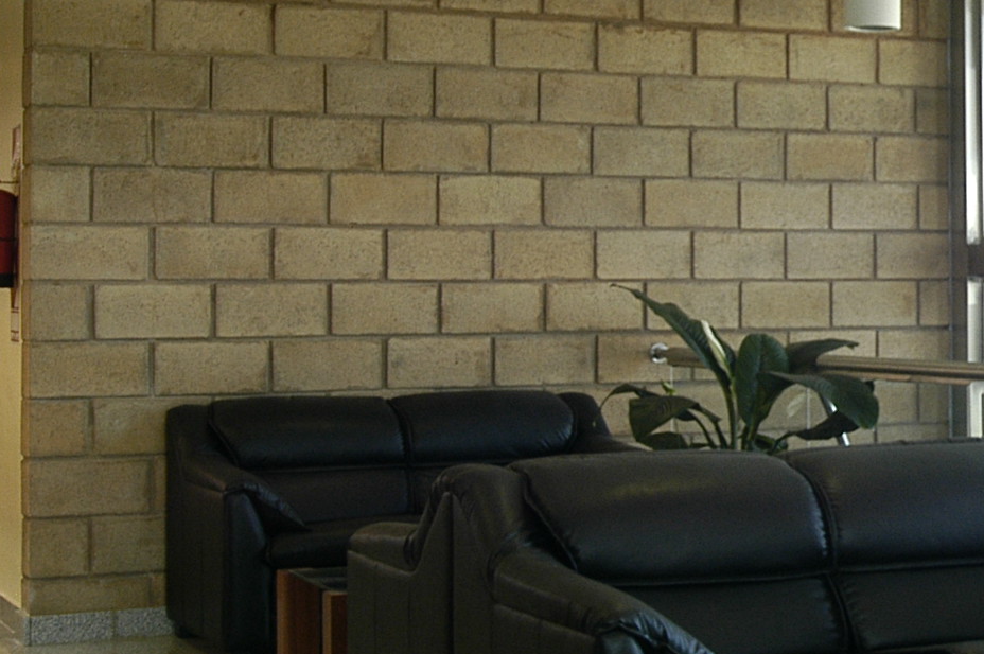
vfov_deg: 16.4
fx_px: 2256
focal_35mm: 83
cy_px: 187
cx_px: 1230
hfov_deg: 22.4
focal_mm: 17
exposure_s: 1/50
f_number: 5.6
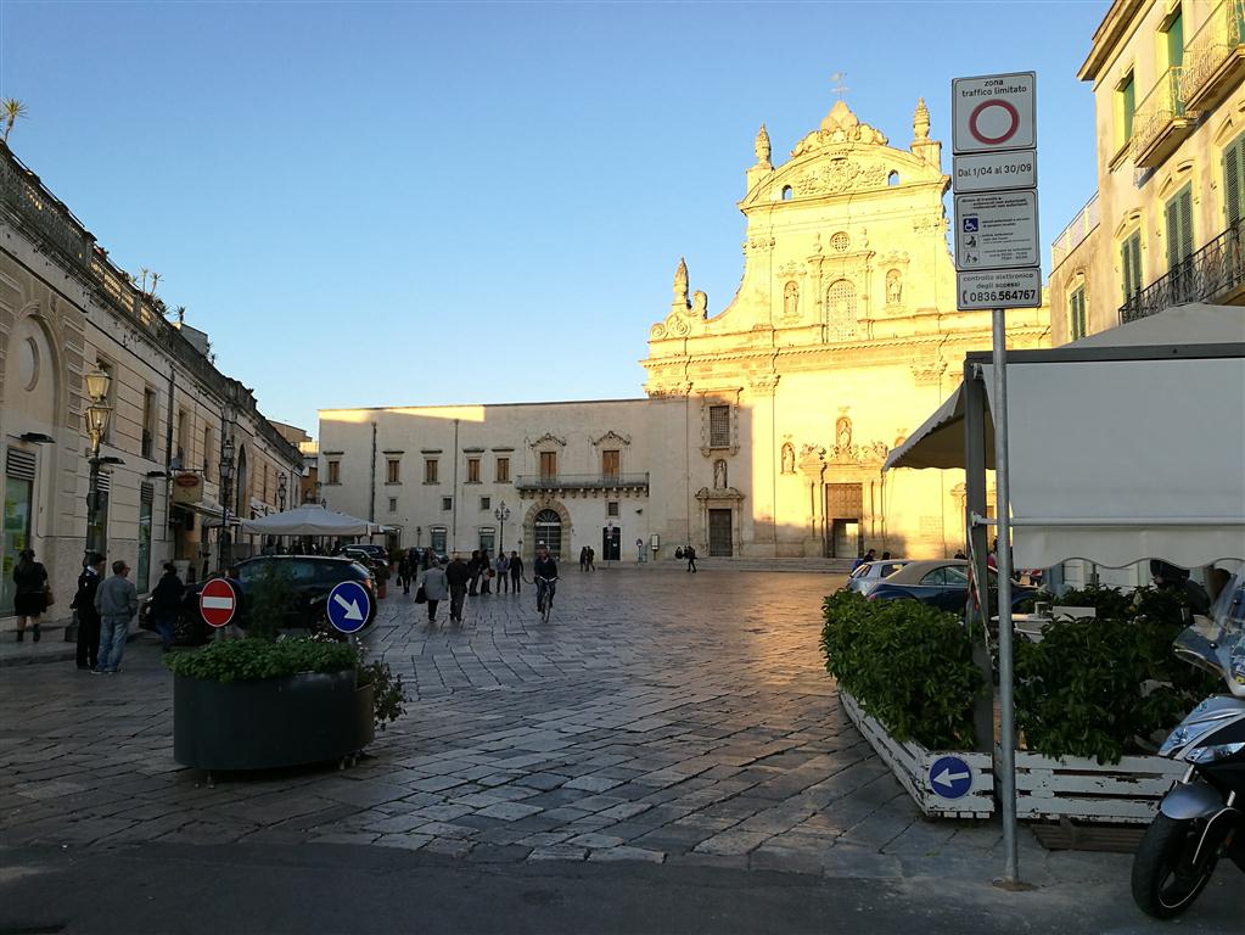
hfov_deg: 65.3
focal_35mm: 27
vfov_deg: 51.4
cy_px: 468
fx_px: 971
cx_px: 622
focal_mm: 4.5
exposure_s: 1/260
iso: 50
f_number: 2.2
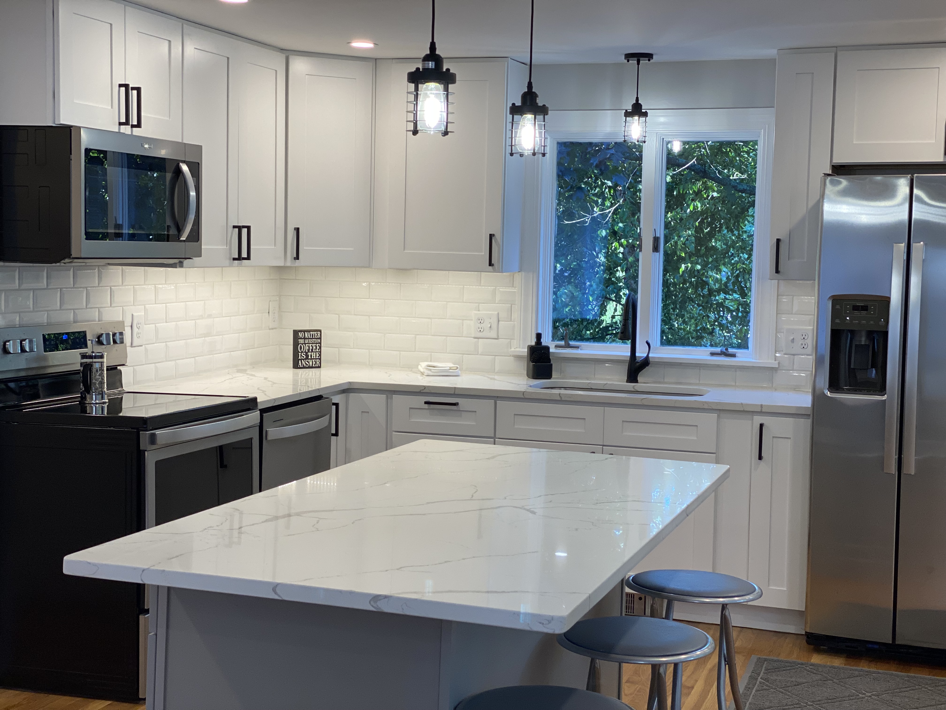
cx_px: 473
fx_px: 1421
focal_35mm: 52
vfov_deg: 28.0
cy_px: 355
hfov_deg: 36.8
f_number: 2
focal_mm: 6
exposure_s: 1/120
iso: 100
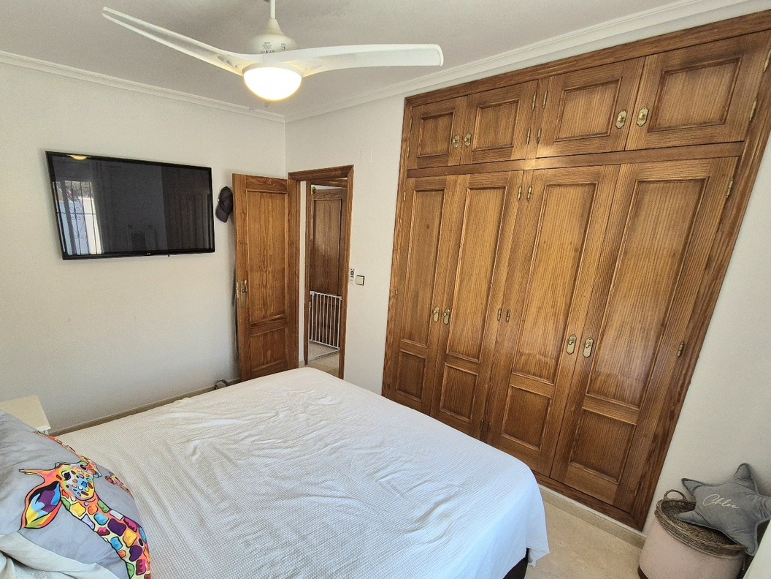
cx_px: 312
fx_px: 356
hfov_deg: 93.4
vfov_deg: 77.5
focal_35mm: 16
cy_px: 337
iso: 250
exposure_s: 1/370
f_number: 2.2
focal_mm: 2.2
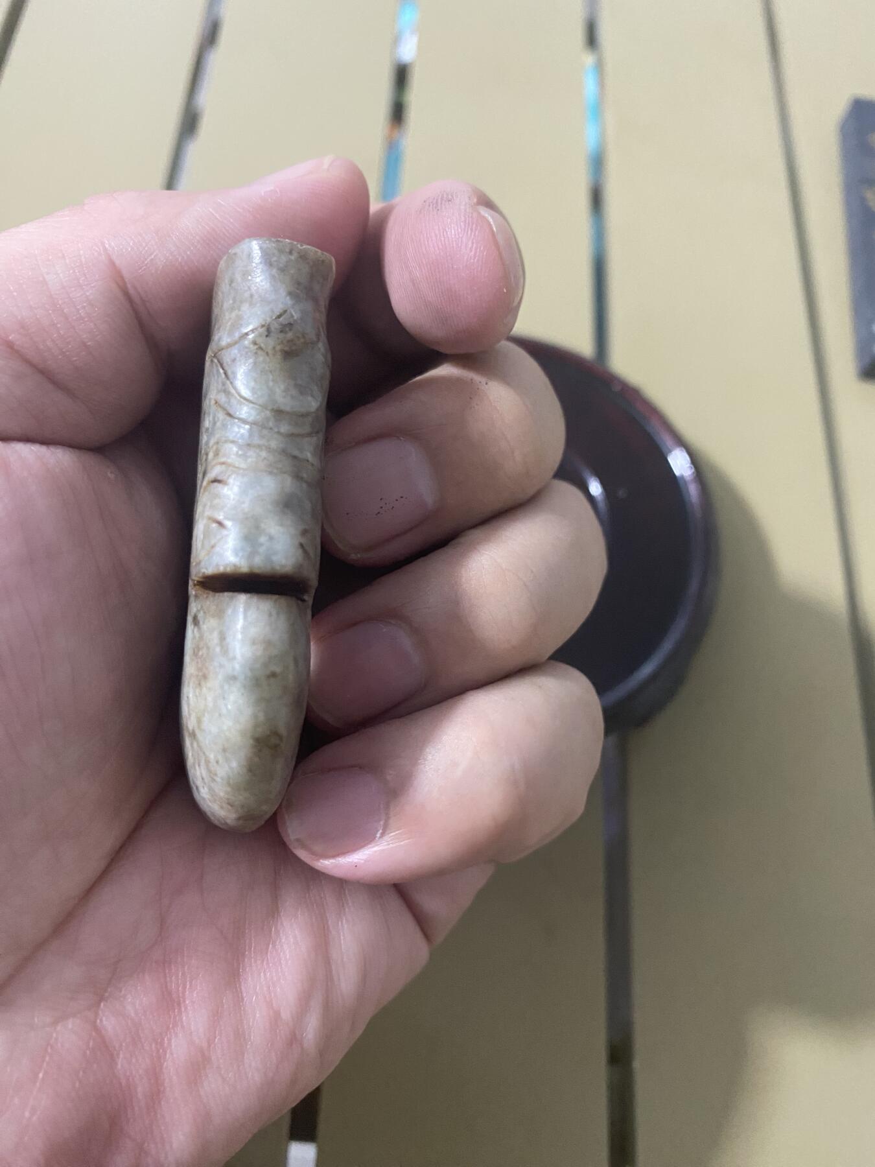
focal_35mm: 26
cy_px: 584
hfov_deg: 53.1
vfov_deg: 67.3
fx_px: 876
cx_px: 438
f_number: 1.8
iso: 500
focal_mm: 4.25
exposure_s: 1/50
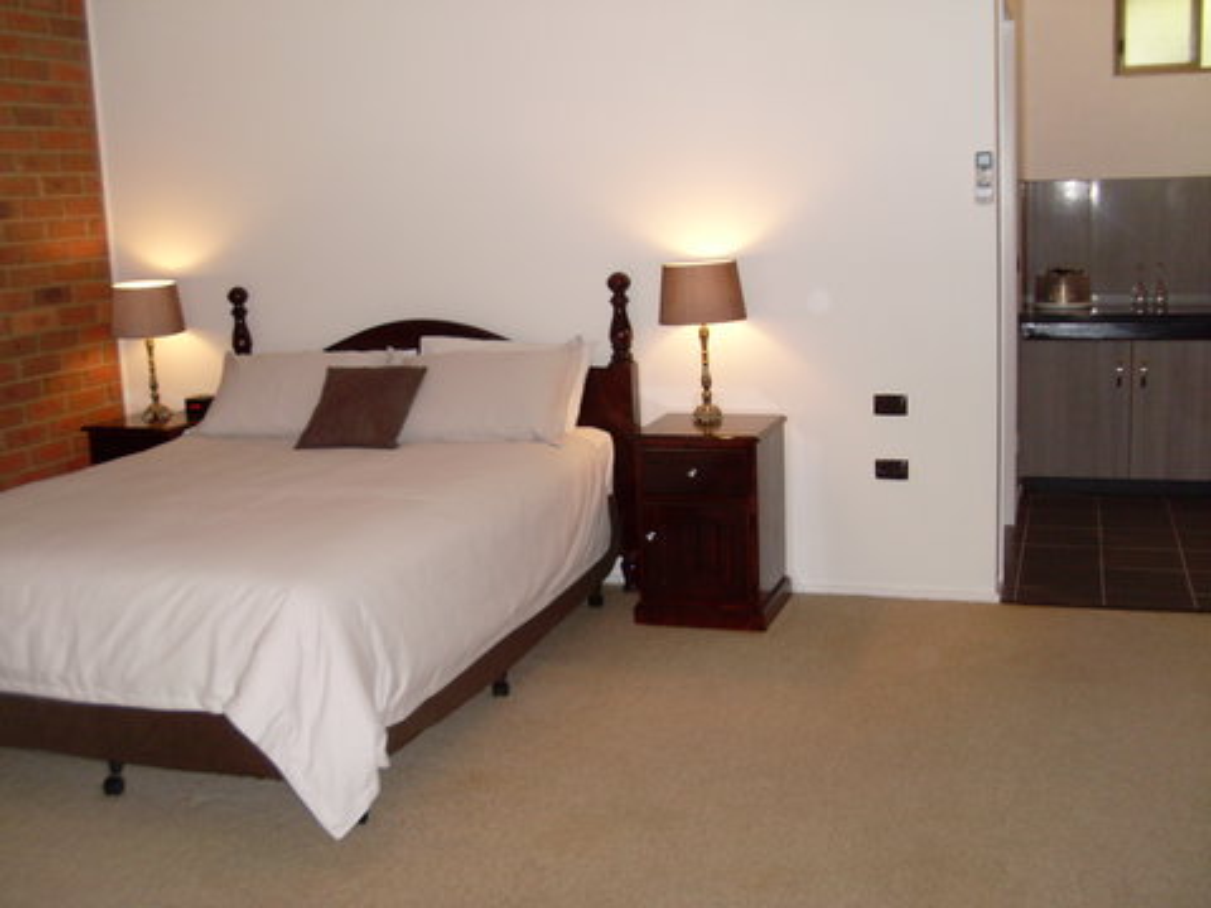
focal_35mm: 38
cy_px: 454
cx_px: 606
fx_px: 1329
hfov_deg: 49.0
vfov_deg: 37.7
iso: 160
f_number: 3
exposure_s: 1/45
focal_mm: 6.3
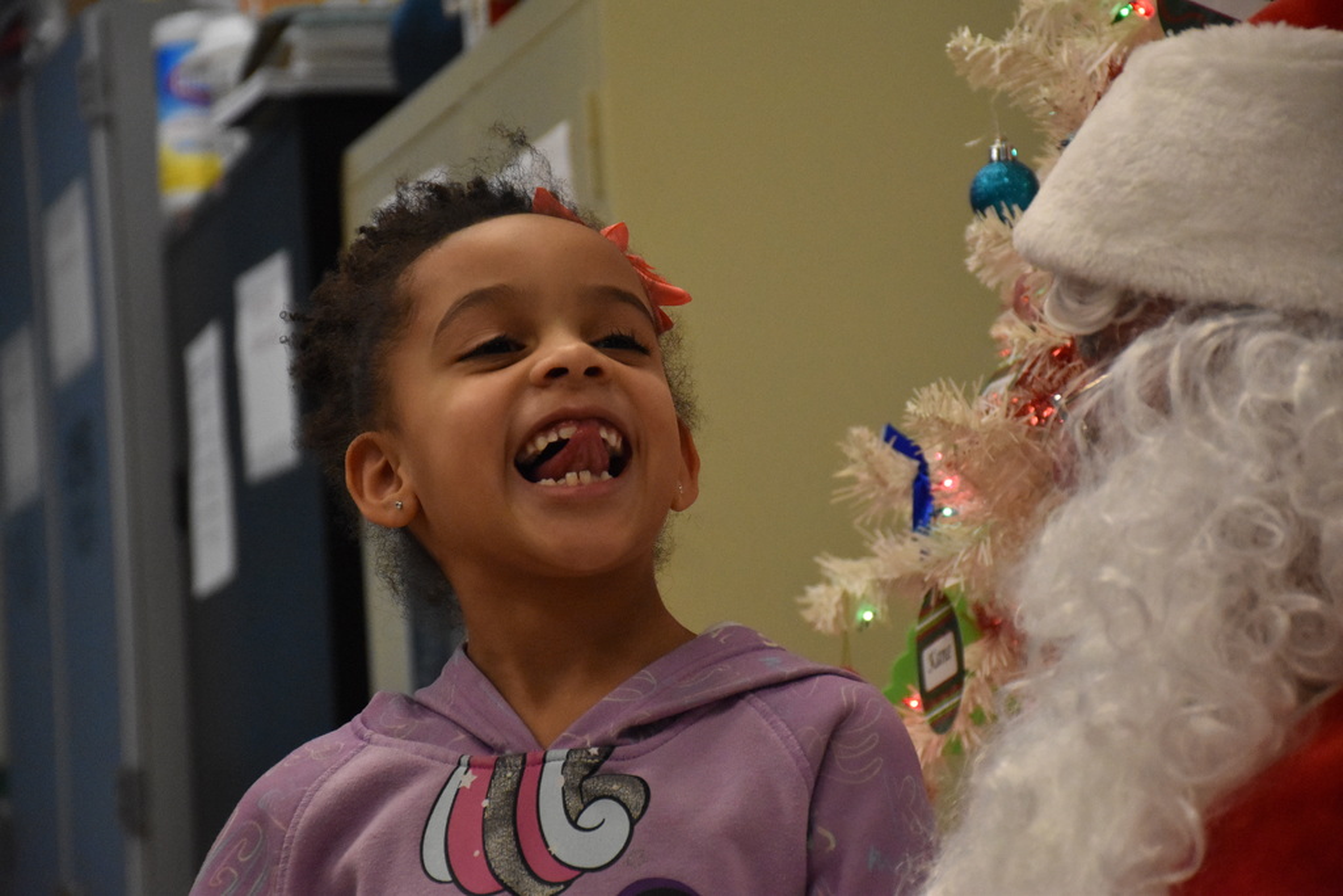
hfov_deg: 14.4
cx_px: 672
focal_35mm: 142
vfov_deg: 9.6
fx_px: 5316
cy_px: 448
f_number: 5.3
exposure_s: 1/400
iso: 5000
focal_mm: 95
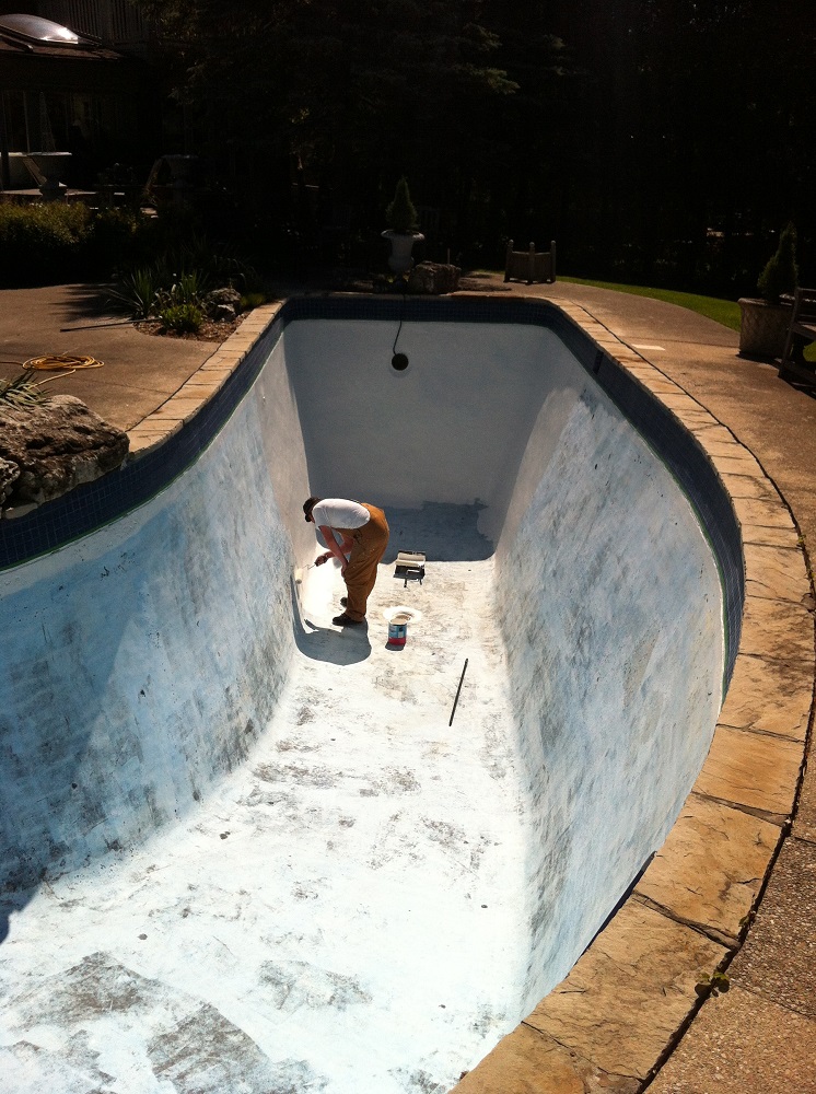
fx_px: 1104
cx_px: 408
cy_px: 547
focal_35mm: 35
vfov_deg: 52.7
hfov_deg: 40.6
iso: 80
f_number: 2.8
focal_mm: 3.85
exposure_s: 1/3771
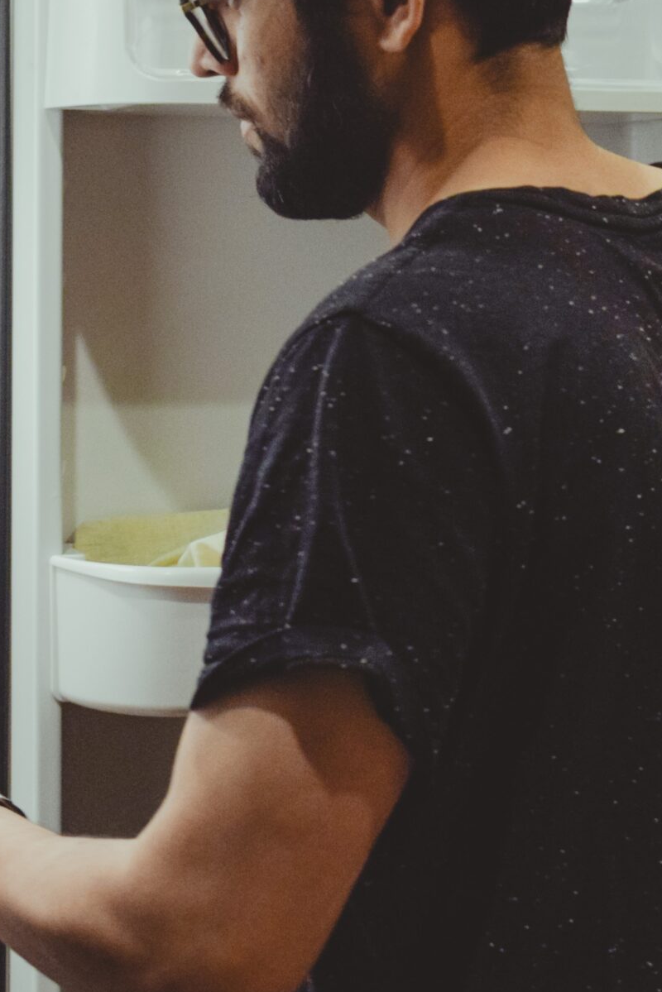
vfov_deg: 18.2
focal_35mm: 112
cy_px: 414
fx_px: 3089
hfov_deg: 12.2
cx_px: 235
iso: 1000
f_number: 4
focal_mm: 35
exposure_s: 1/100
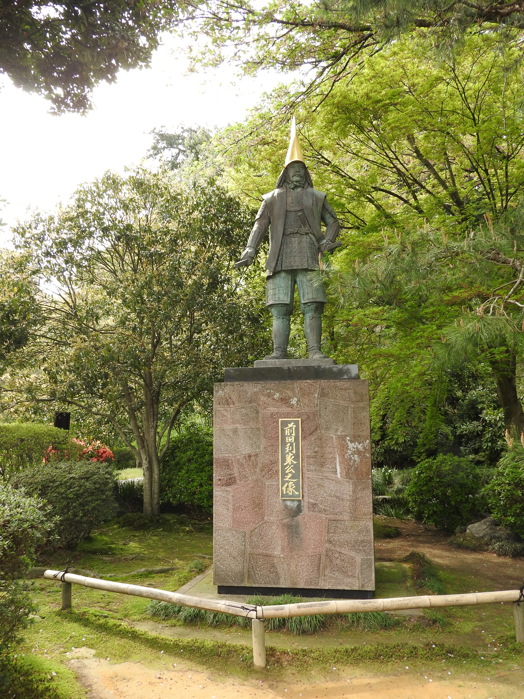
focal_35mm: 30
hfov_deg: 46.8
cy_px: 350
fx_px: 606
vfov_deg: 60.0
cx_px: 262
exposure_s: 1/100
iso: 100
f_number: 3.5
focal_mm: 5.4
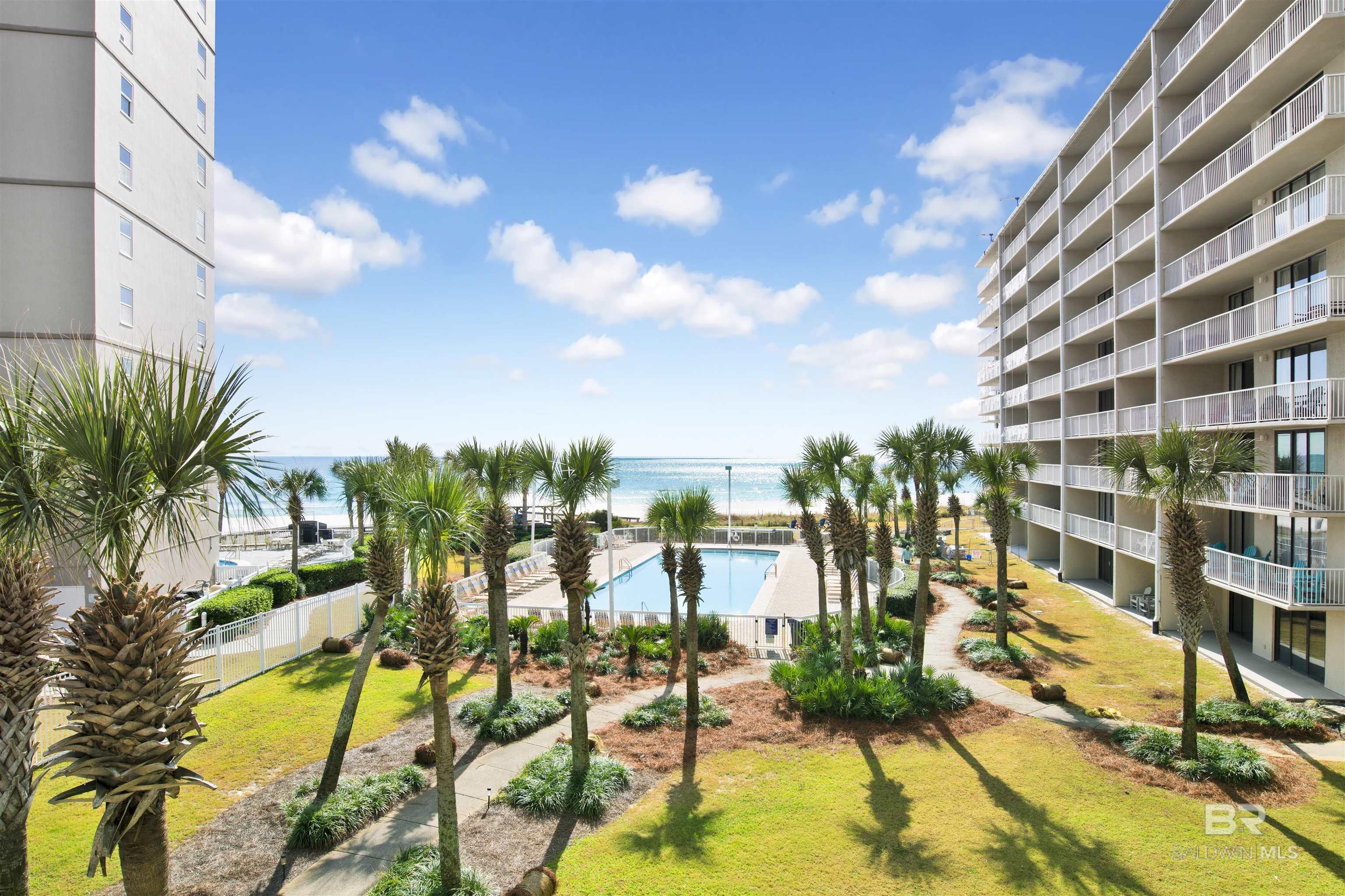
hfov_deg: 84.0
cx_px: 672
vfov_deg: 61.9
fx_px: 747
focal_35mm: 20
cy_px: 448
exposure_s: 1/250
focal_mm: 20
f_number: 11
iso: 200
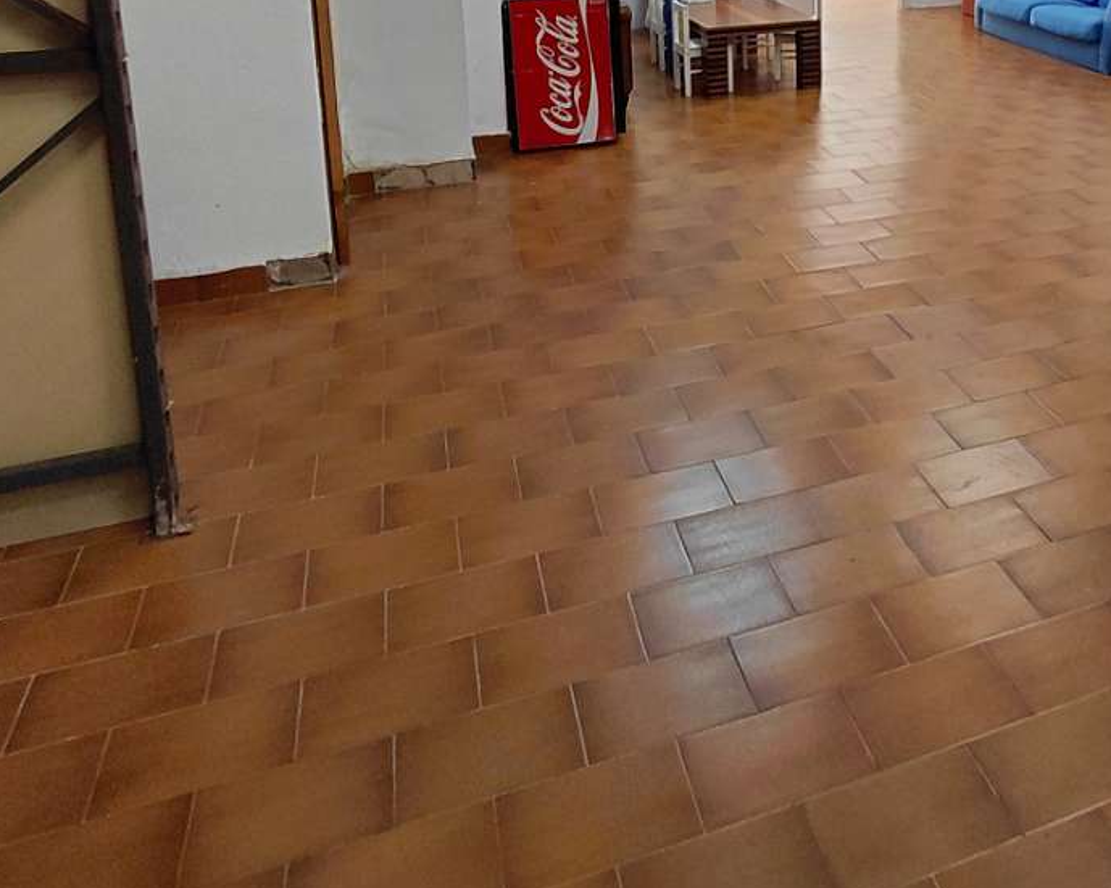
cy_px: 25
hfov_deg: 50.1
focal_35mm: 34
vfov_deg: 39.0
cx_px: 868
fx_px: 1118
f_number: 2.2
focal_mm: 1.64
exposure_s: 1/50
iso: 125
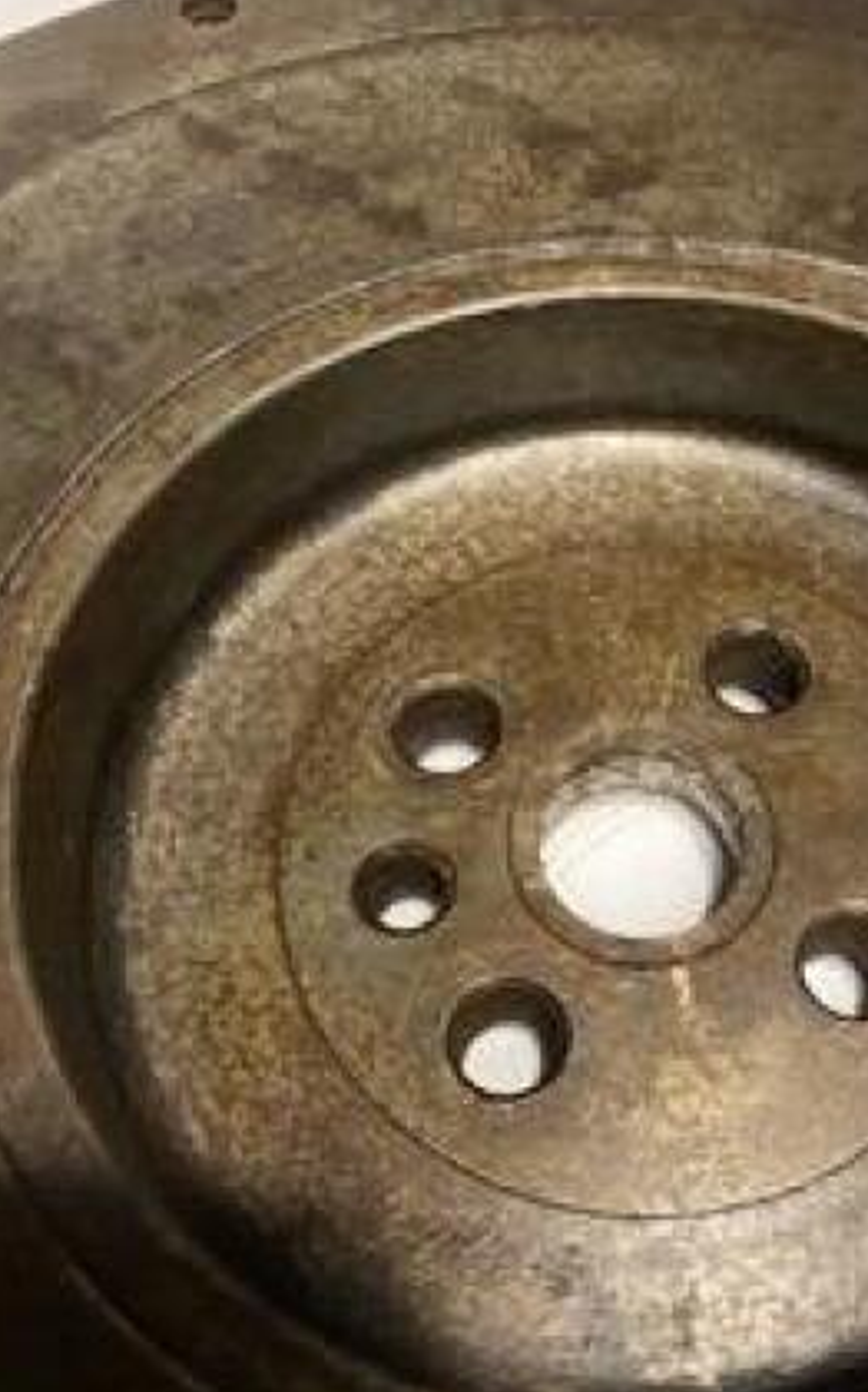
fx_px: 1327
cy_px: 767
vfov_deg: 55.2
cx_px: 590
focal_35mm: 35
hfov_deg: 35.8
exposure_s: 1/25
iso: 500
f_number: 1.8
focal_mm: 4.25
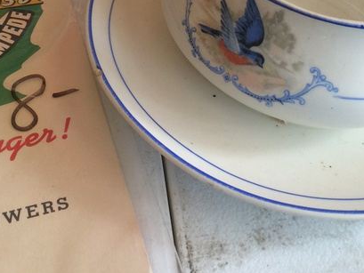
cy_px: 14
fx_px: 694
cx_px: 226
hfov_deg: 29.3
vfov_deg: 21.6
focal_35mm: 66
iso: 64
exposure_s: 1/100
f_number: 2.2
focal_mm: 4.12
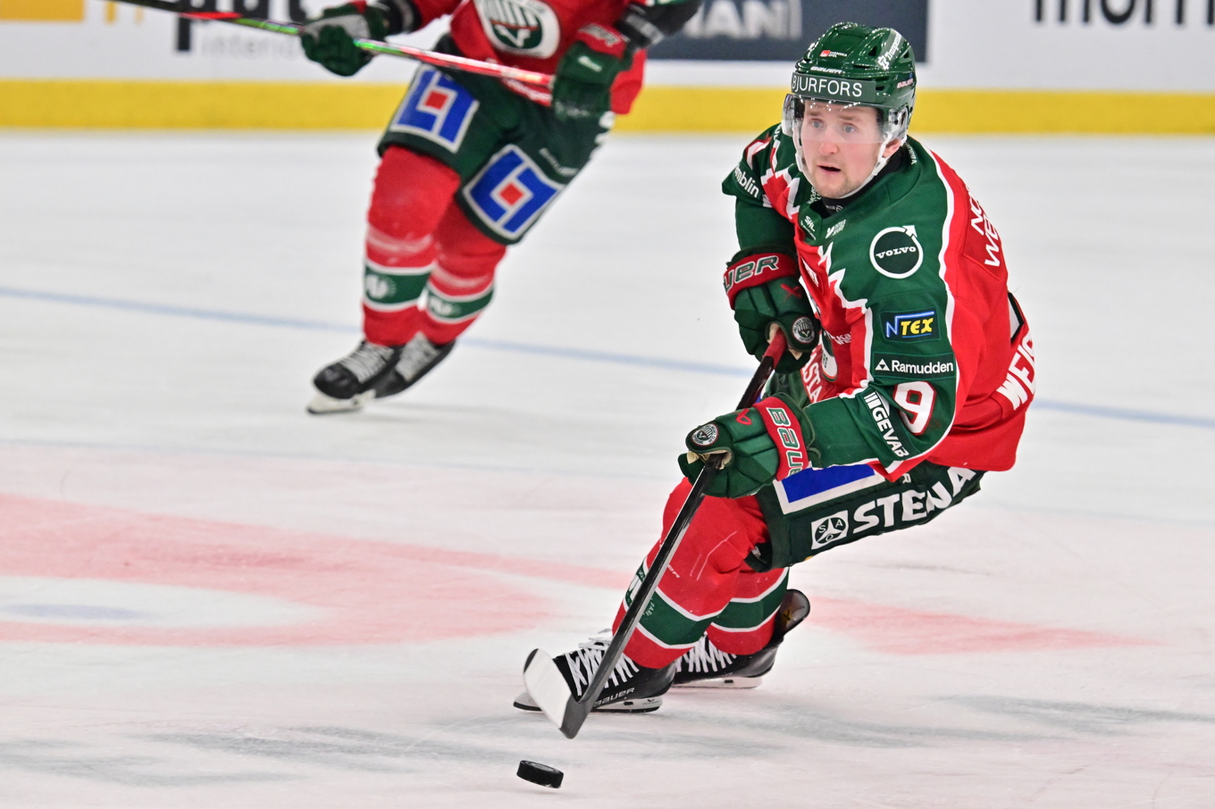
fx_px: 7760
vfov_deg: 6.0
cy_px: 404
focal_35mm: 230
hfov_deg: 9.0
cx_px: 608
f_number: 6.3
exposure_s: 1/1000
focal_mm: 230
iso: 4500
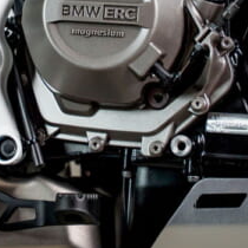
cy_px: 37
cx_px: 98
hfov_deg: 9.1
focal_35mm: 192
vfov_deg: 9.1
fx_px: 1555
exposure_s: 1/125
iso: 400
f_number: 2.8
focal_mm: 61.6
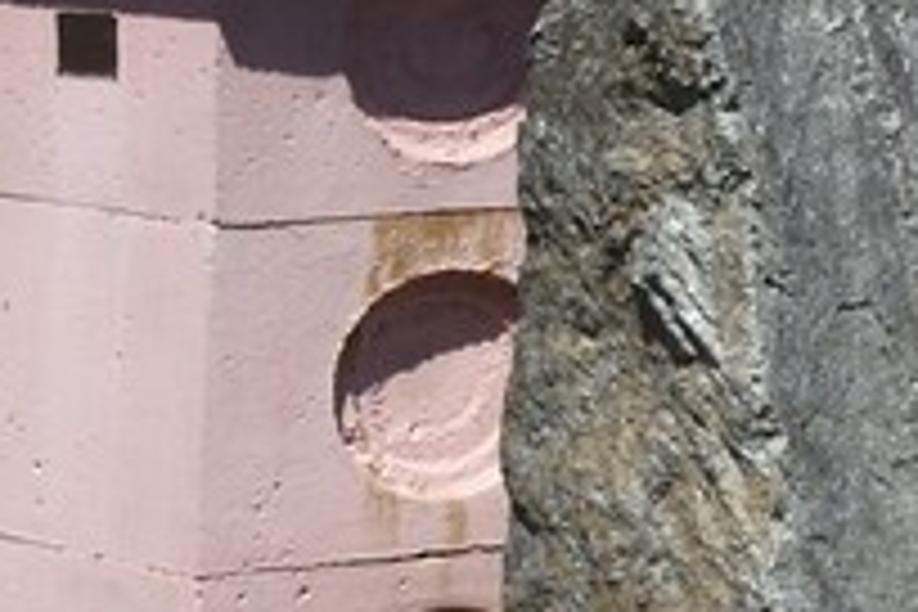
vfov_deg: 7.1
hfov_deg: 8.1
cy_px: -490
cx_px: 3344
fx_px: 4794
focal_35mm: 188
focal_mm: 24
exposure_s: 1/320
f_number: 13
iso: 200
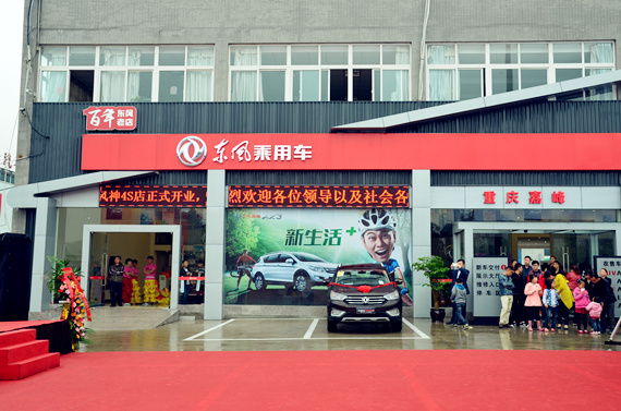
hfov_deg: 57.3
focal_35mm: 33
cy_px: 206
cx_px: 310
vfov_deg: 39.8
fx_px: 568
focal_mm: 22
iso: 400
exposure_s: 1/80
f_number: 8
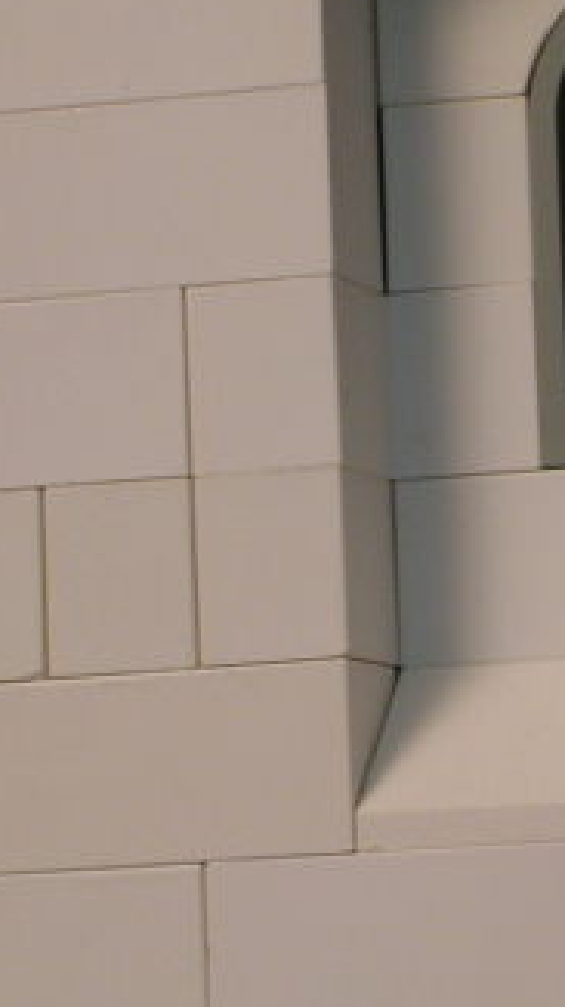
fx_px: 6562
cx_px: 574
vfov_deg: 8.8
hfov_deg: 4.9
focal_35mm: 246
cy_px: 405
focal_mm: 17.4
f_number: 4.9
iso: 200
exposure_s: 1/3.8
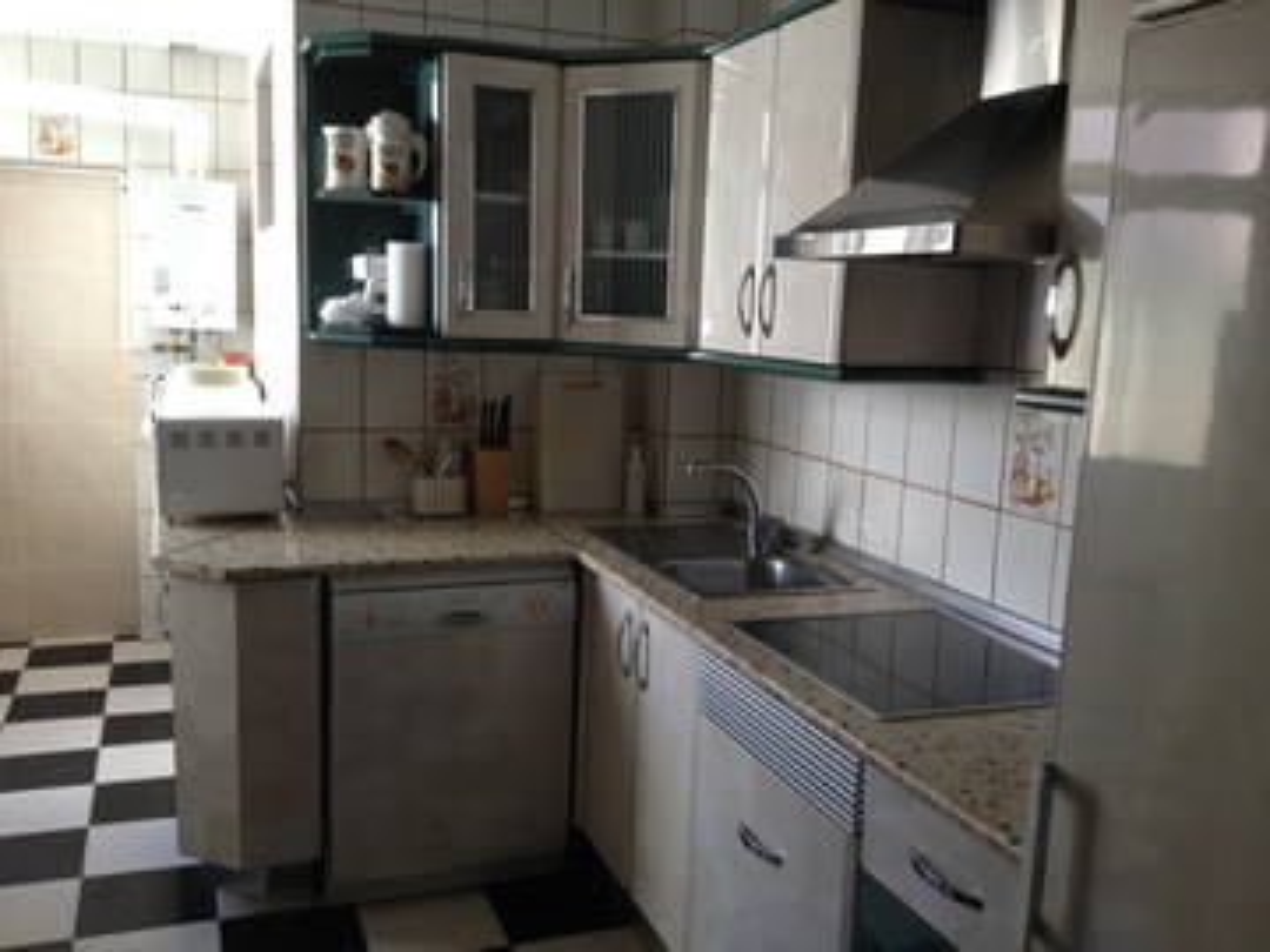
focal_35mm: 35
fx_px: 1284
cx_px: 635
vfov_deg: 40.7
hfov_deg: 52.6
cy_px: 476
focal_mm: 4.28
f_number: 2.4
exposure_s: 1/60
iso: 64
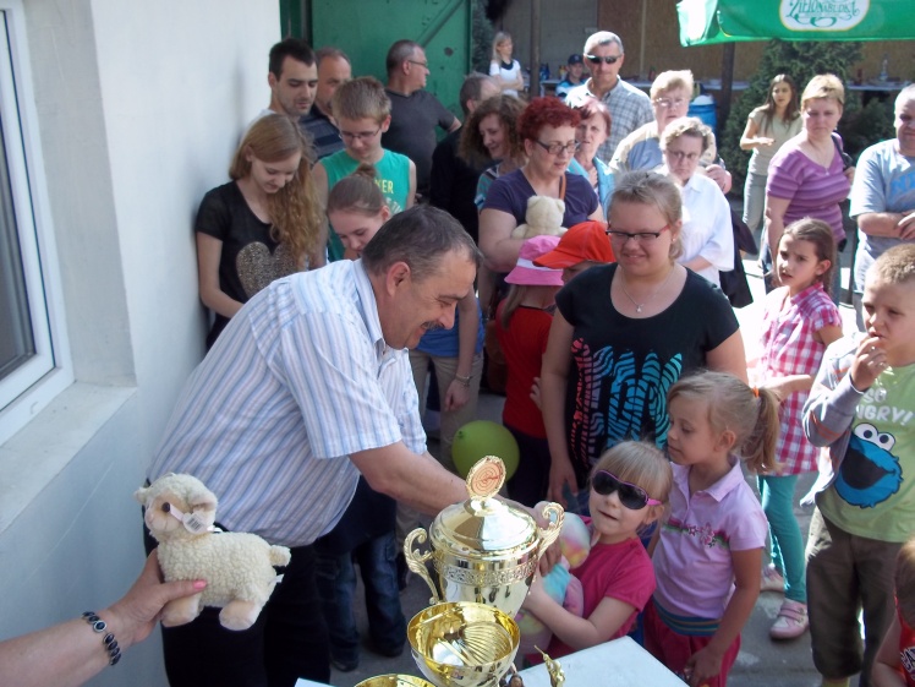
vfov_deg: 39.7
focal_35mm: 36
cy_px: 344
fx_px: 952
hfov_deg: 51.4
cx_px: 458
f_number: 3.1
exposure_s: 1/250
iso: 80
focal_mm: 6.5
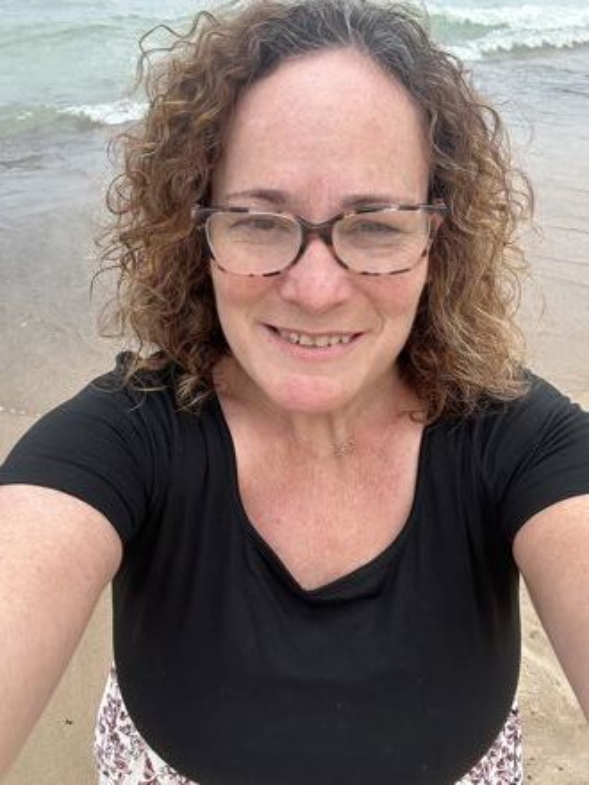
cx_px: 294
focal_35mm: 30
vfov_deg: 60.0
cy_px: 392
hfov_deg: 46.8
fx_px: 681
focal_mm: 2.69
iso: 25
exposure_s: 1/429
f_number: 1.9
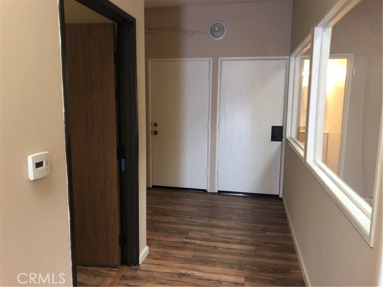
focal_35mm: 28
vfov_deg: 49.7
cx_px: 192
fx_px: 310
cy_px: 144
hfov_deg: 63.4
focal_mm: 3.99
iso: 40
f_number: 1.8
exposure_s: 1/20
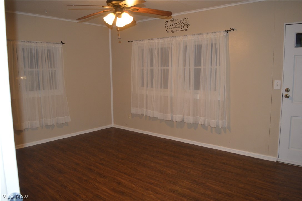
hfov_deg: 67.4
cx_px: 151
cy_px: 100
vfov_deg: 47.8
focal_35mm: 27
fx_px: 226
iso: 800
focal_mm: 18
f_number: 3.5
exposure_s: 1/40
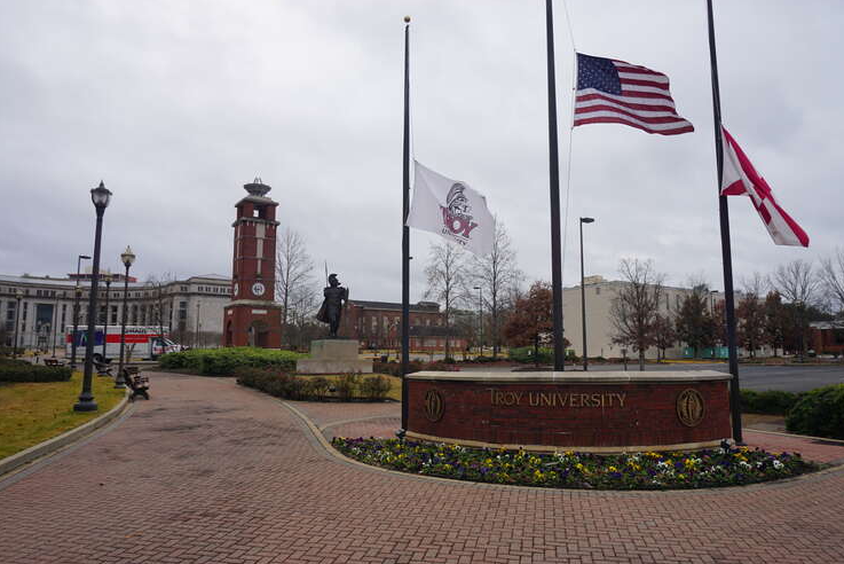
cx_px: 436
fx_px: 586
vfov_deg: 51.3
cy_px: 290
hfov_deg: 71.5
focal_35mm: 25
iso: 100
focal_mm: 16
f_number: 8
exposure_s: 1/100
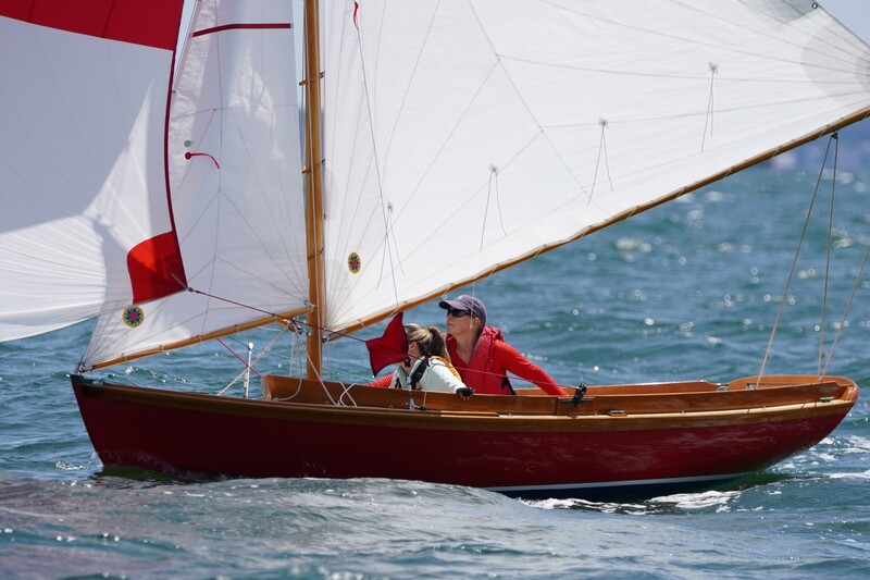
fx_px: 12575
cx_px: 435
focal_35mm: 520
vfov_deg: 2.6
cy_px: 290
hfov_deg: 4.0
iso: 200
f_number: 5.6
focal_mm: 347
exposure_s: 1/1250
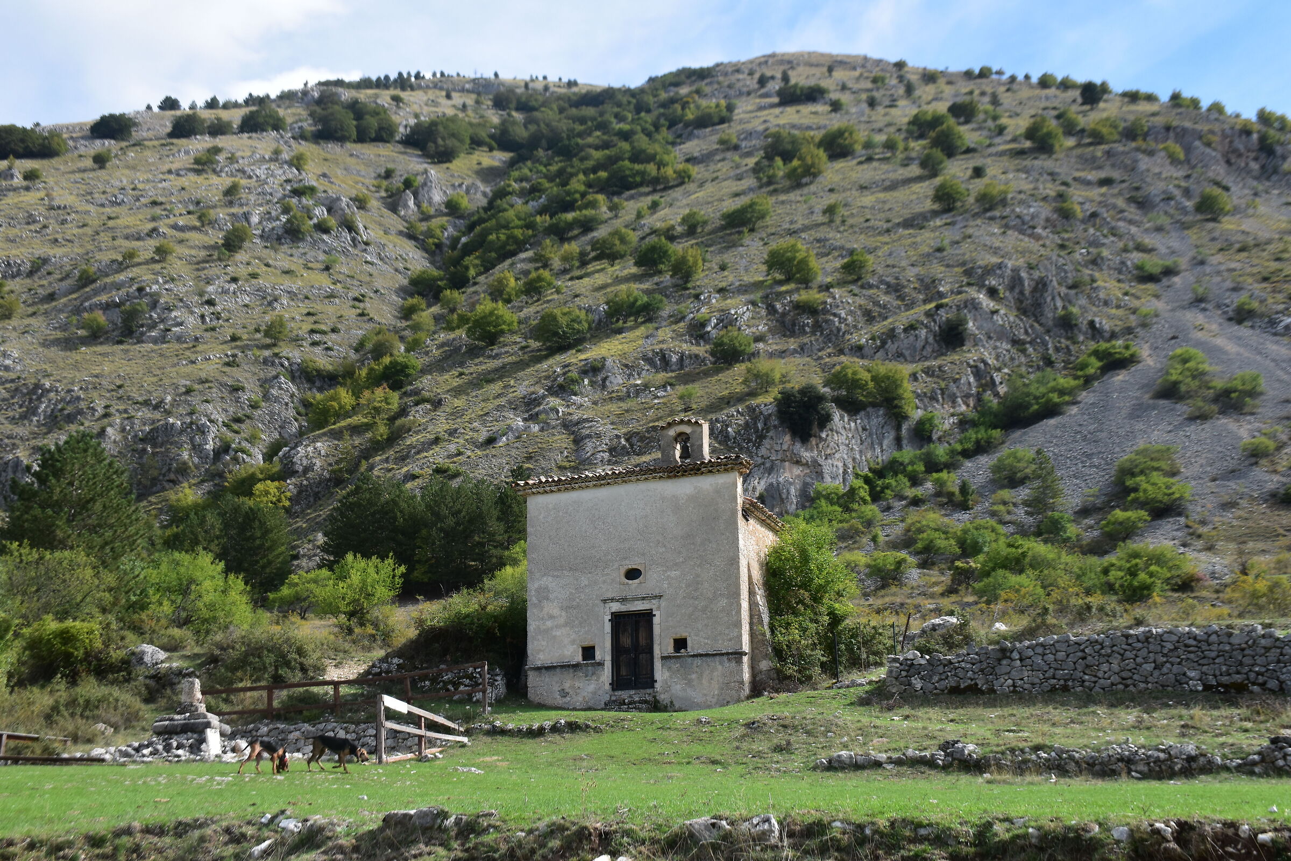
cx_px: 646
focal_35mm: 40
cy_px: 430
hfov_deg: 47.9
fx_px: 1452
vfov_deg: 33.0
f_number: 11
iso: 400
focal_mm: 27
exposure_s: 1/400
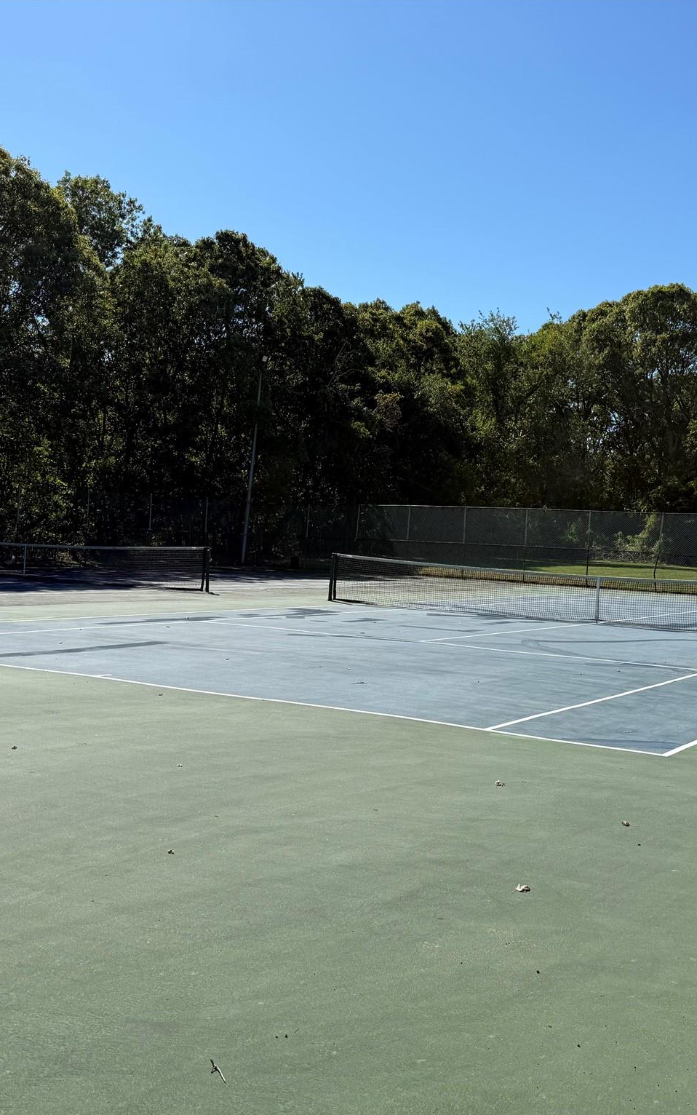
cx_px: 473
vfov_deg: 56.7
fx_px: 1033
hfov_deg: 36.8
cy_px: 557
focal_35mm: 34
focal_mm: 6.76
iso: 80
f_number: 1.78
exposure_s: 1/4975
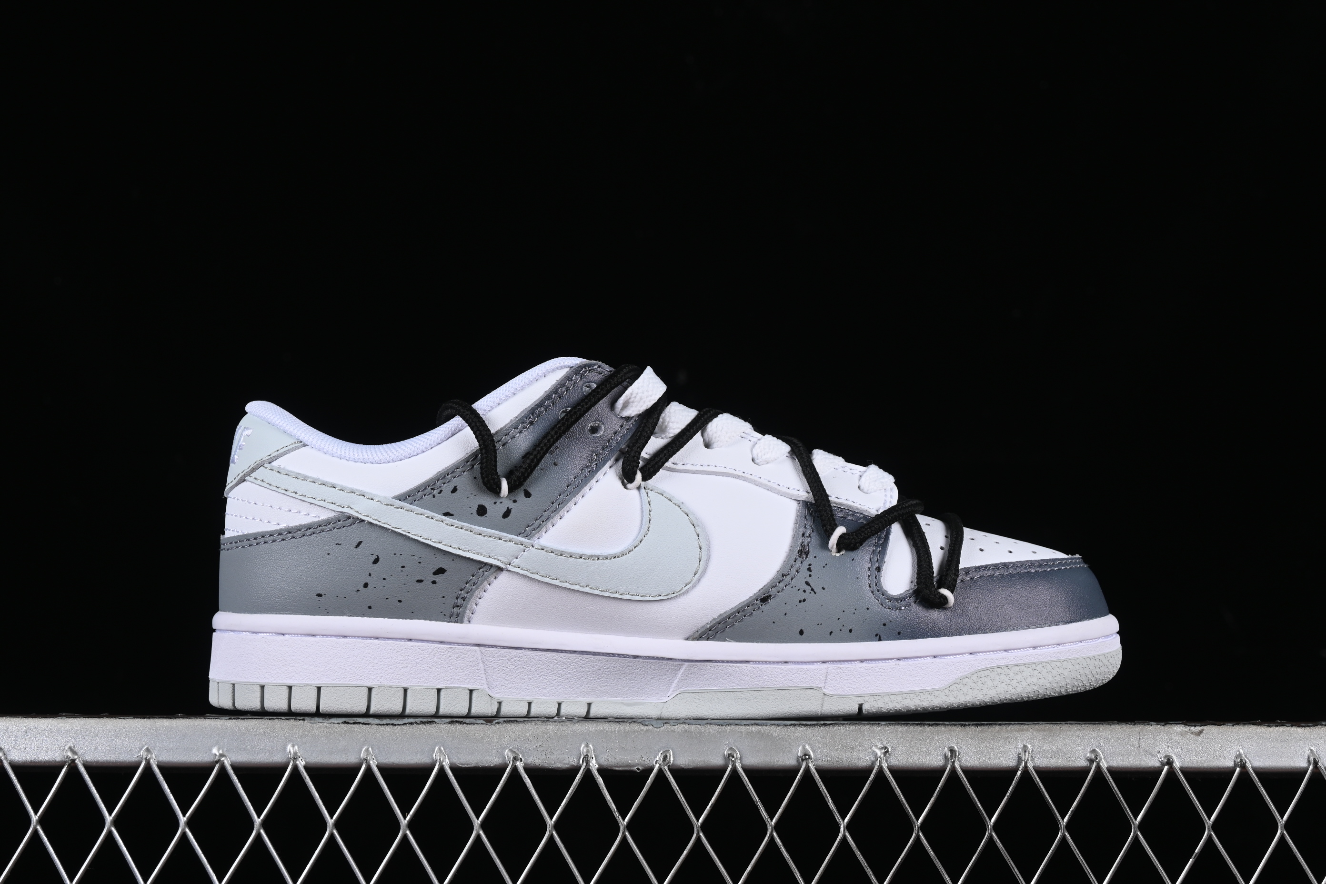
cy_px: 442
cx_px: 663
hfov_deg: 27.0
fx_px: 2762
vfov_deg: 18.2
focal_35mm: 75
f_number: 8
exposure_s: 1/80
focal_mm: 50
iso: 160
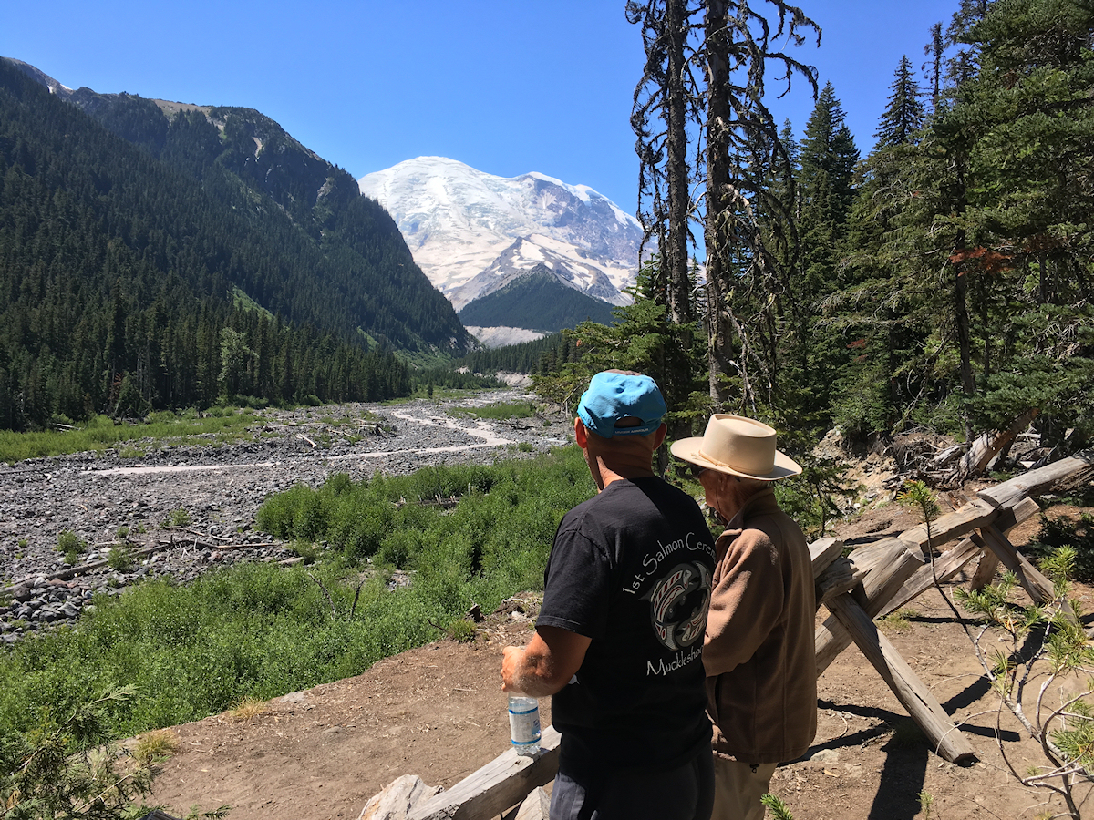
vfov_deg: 48.2
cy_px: 410
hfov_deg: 61.7
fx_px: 917
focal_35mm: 29
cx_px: 547
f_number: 2.2
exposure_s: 1/927
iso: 25
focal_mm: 4.15
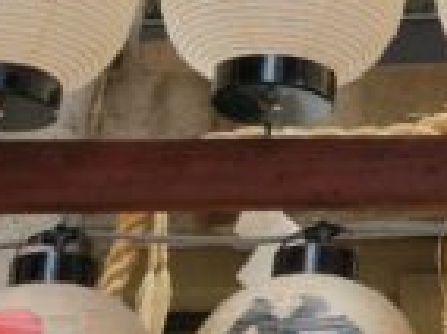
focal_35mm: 167
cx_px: 812
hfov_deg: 11.0
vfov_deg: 8.3
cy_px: -377
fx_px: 2153
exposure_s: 1/400
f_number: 4
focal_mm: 16
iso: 400
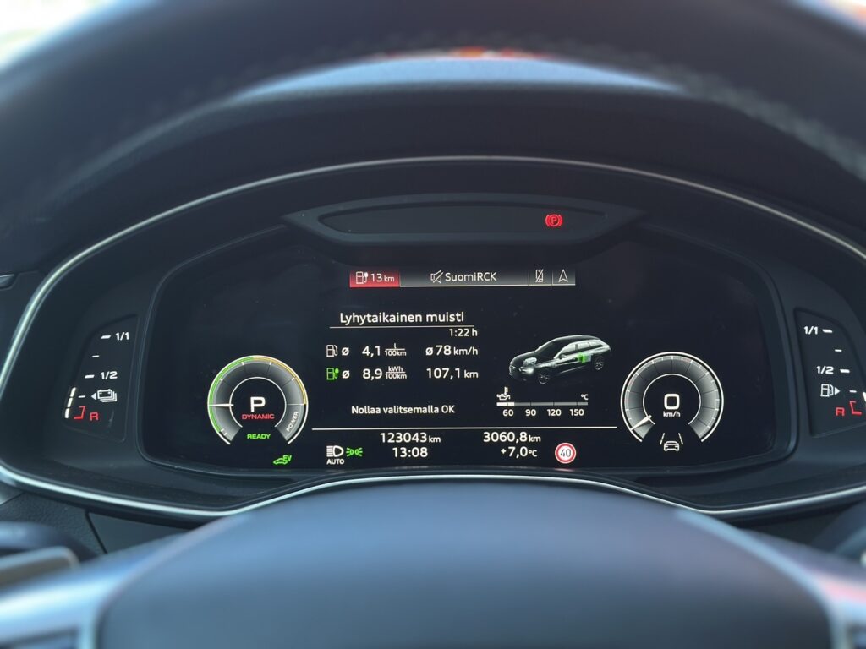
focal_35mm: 48
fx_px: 1201
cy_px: 324
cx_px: 433
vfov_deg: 30.3
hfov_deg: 39.7
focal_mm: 6.86
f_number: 1.78
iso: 80
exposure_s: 1/100
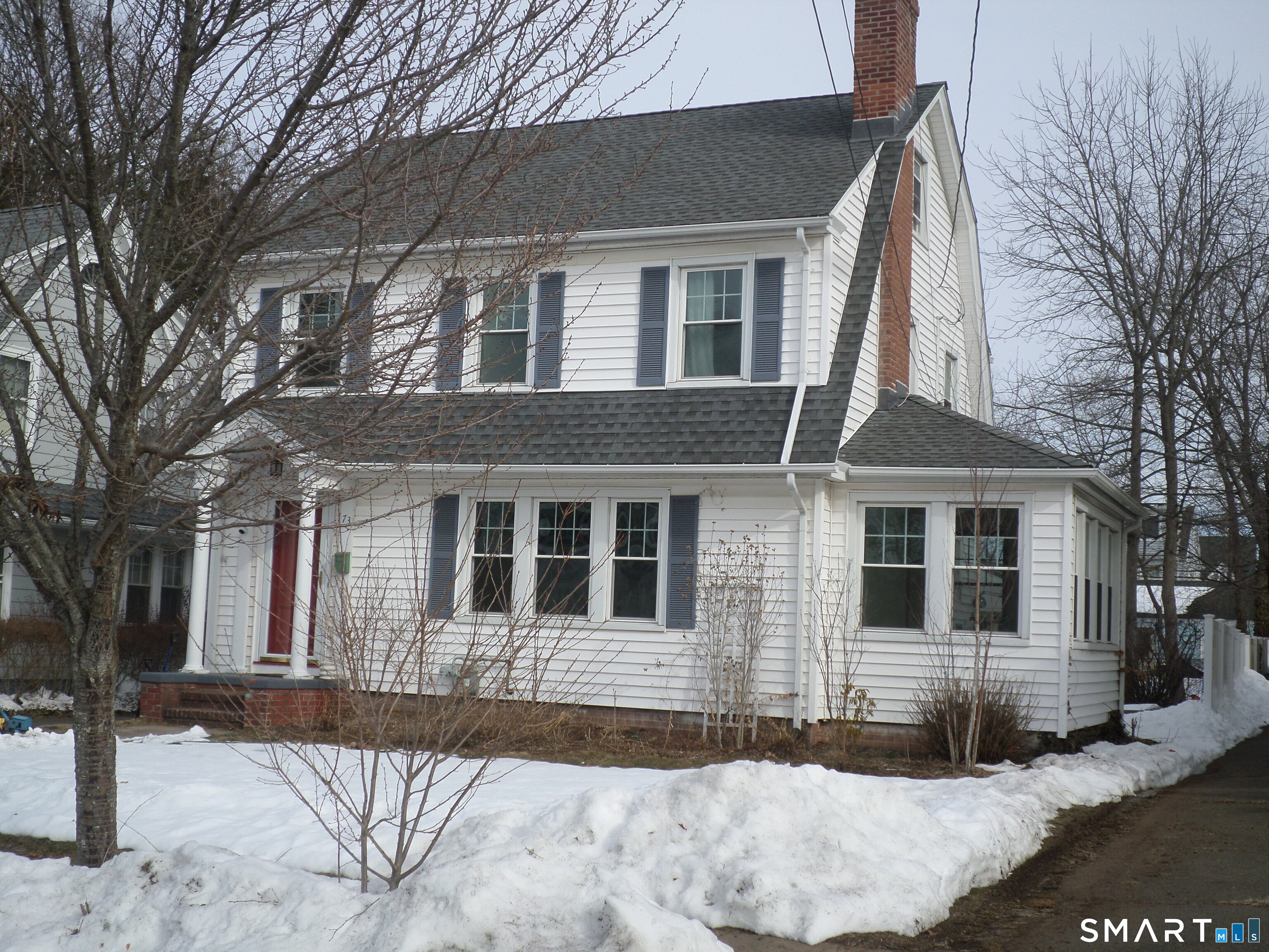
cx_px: 634
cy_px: 476
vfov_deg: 33.6
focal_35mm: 43
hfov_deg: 43.9
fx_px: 1576
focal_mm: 7.8
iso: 80
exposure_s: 1/1000
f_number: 3.2
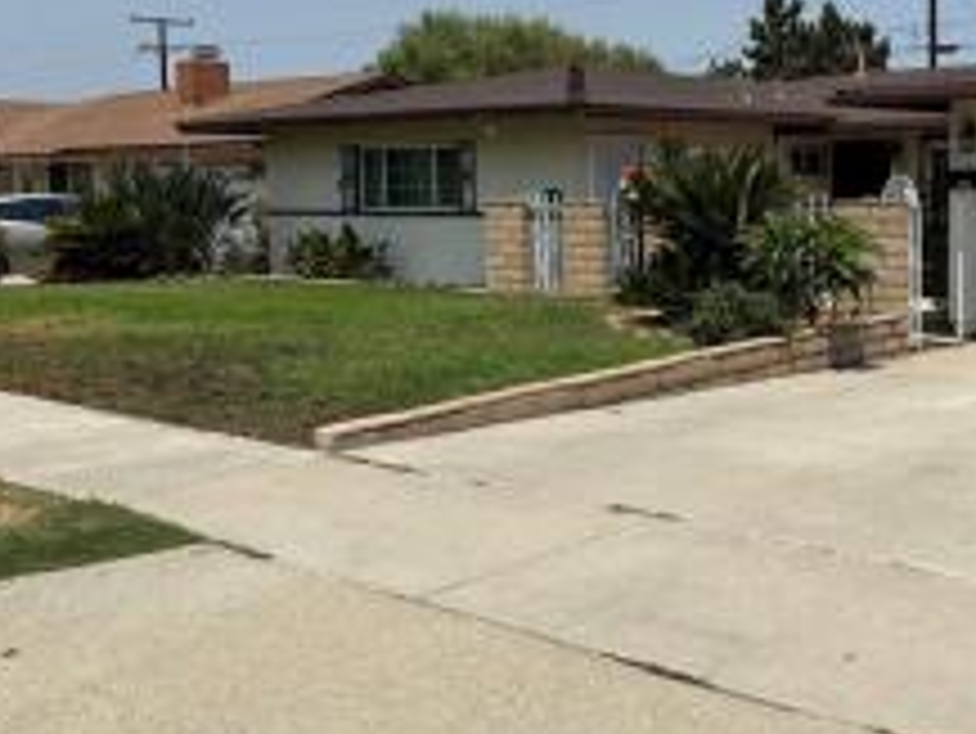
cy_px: 279
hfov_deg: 38.6
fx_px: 1354
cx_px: 729
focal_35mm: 48
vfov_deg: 30.2
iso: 50
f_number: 1.6
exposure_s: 1/5348
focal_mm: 5.96
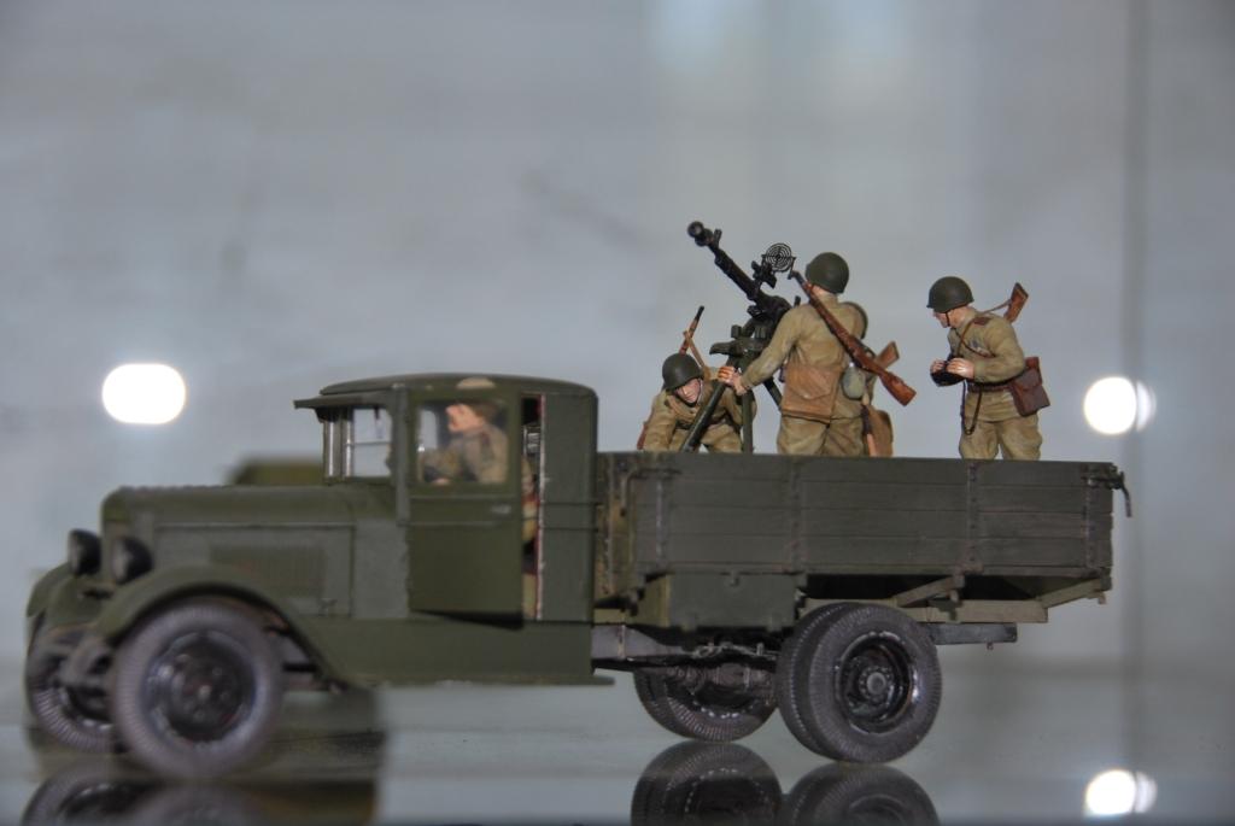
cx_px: 618
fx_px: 3091
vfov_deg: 15.2
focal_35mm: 90
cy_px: 413
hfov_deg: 22.6
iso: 200
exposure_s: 1/60
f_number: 5
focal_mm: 60
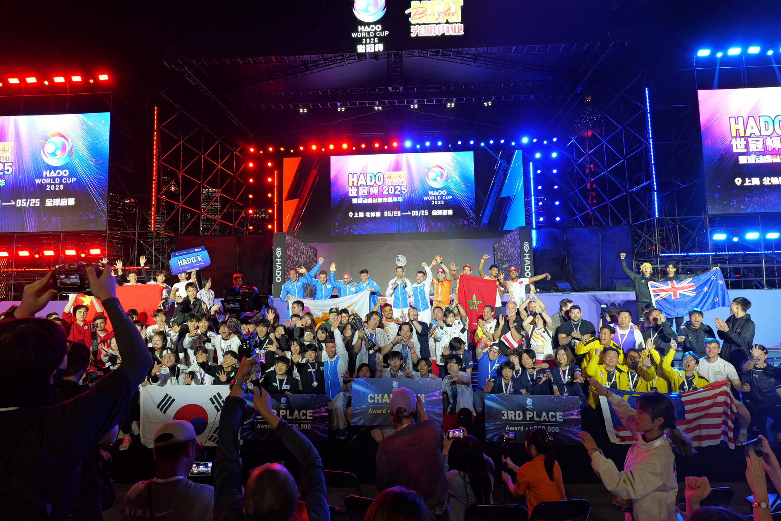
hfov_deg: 84.0
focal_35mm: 20
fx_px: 434
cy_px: 260
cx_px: 390
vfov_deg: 61.9
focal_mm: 20
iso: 4000
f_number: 7.1
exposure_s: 1/250
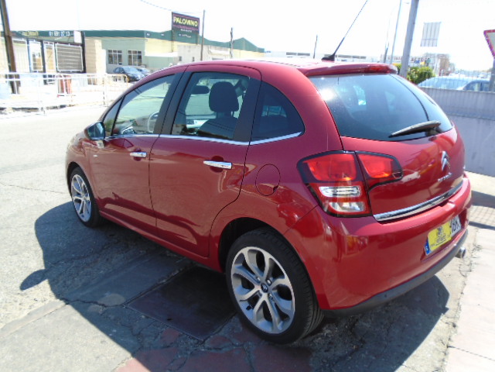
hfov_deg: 67.3
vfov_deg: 53.1
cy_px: 186
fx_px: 372
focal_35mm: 26
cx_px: 248
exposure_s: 1/320
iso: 100
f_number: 3.2
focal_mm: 4.6
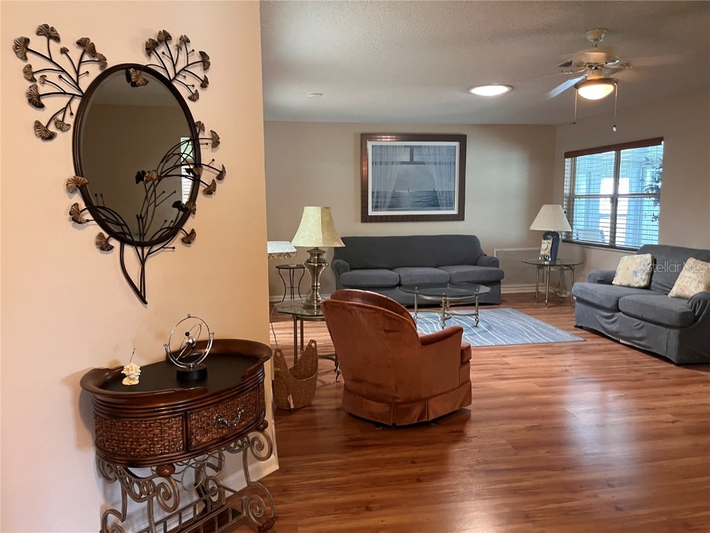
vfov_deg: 53.1
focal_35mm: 26
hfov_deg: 67.3
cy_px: 266
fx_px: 533
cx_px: 355
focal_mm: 5.1
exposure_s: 1/40
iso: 400
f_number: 1.6
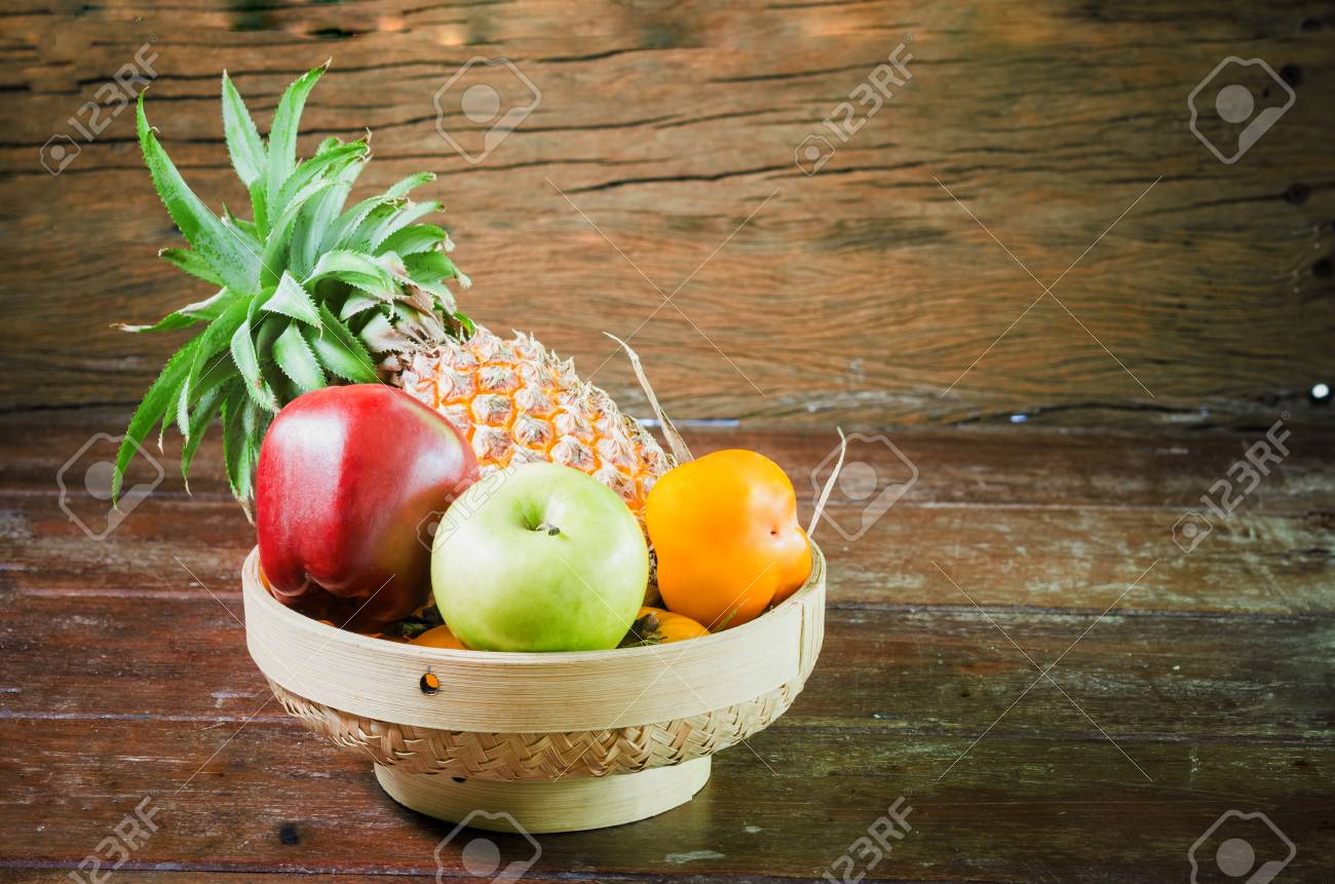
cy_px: 442
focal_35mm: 90
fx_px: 3331
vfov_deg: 15.1
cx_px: 668
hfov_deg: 22.7
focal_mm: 60
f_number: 8
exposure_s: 1/4
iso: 100
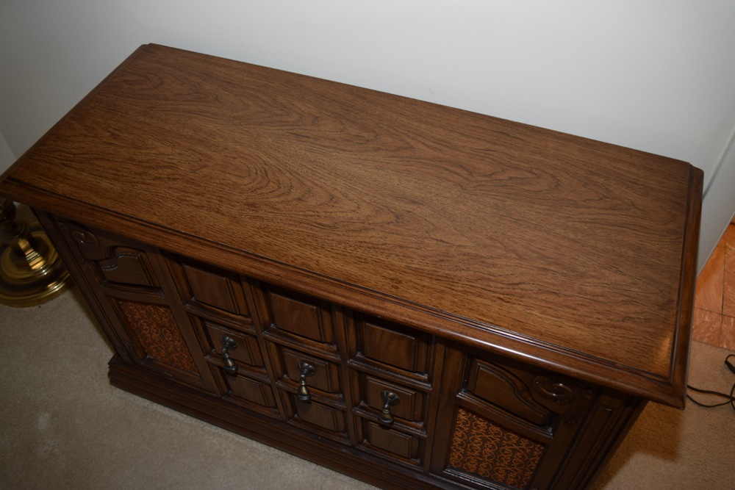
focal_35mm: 33
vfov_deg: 40.0
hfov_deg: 57.2
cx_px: 368
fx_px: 674
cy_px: 245
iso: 360
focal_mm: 22
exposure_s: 1/60
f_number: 3.8
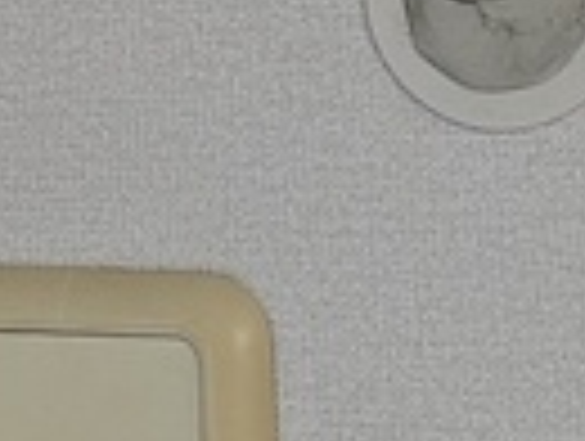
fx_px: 3115
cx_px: -454
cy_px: -711
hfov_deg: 10.2
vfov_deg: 7.4
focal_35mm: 184
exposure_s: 1/60
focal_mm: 5.43
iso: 59
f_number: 1.89
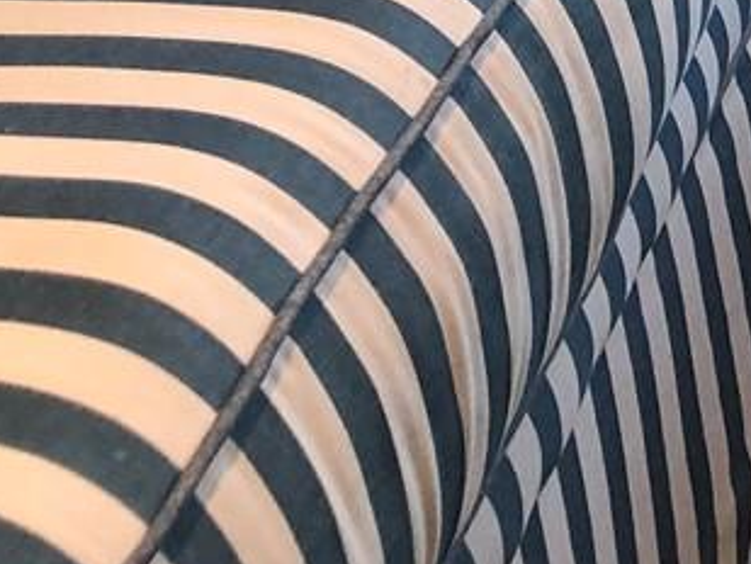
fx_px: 3147
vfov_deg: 9.2
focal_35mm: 145
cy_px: -754
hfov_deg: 12.8
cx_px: 1152
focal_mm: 3.99
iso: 25
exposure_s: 1/40
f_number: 1.8
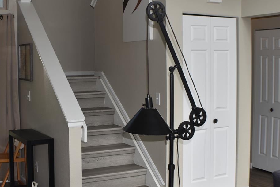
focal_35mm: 71
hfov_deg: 28.3
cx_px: 85
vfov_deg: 19.2
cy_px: 86
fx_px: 551
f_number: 5.6
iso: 100
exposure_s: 1/125
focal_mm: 27
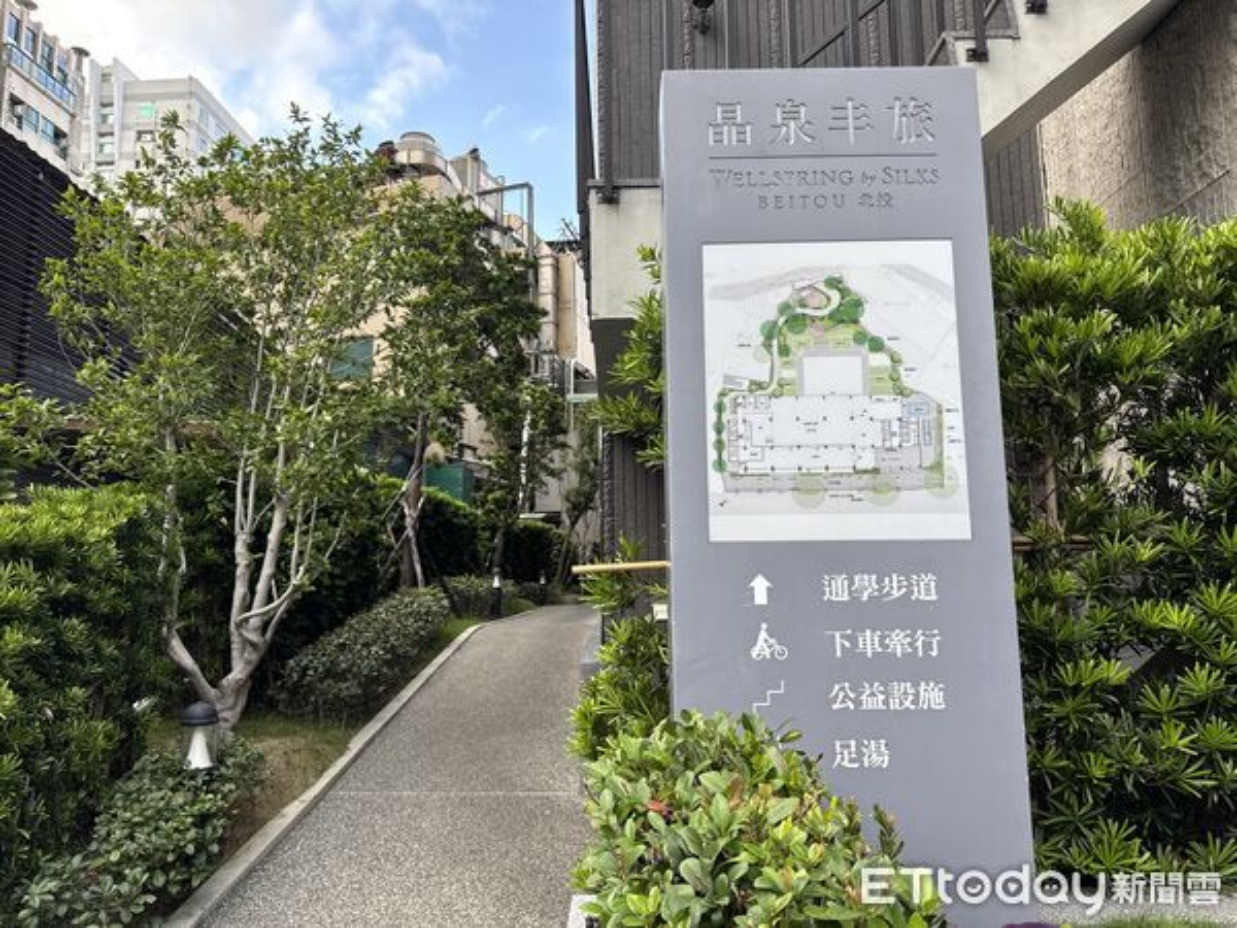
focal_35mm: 24
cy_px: 464
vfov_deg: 56.8
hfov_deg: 71.6
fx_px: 858
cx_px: 618
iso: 80
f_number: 1.78
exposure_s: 1/360
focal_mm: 6.76
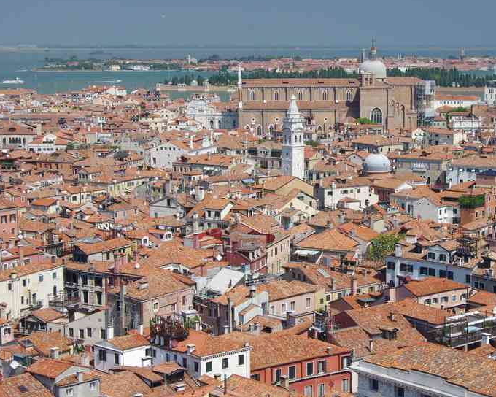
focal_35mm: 80
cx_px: 315
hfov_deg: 23.7
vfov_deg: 19.1
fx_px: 1178
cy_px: 197
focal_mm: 38.8
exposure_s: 1/125
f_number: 11
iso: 200
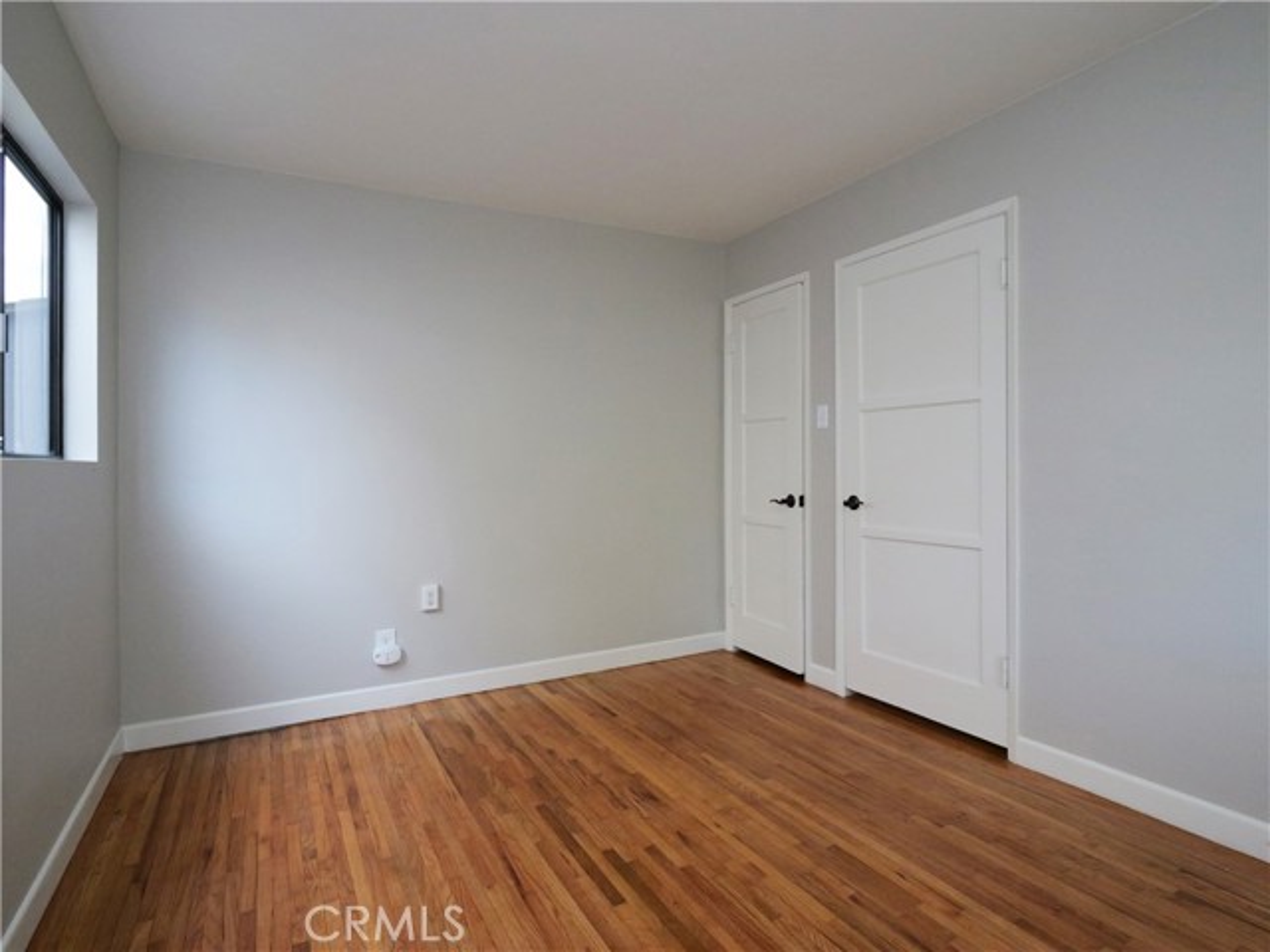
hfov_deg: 87.8
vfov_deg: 71.6
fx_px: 660
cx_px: 635
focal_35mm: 18
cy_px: 476
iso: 2500
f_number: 8
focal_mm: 9
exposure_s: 1/100
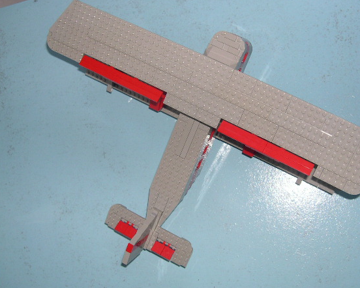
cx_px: 201
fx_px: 458
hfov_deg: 42.8
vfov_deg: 34.9
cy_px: 140
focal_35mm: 43
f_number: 2.8
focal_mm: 8
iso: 100
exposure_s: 1/60
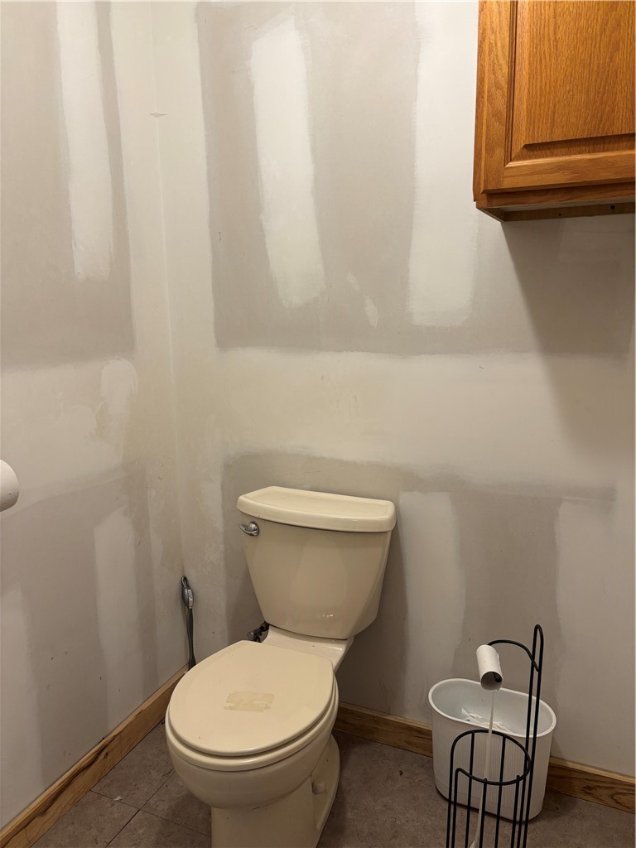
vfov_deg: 67.3
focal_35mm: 26
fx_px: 637
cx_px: 318
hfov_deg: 53.1
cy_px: 424
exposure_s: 1/60
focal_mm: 5.96
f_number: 1.6
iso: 100
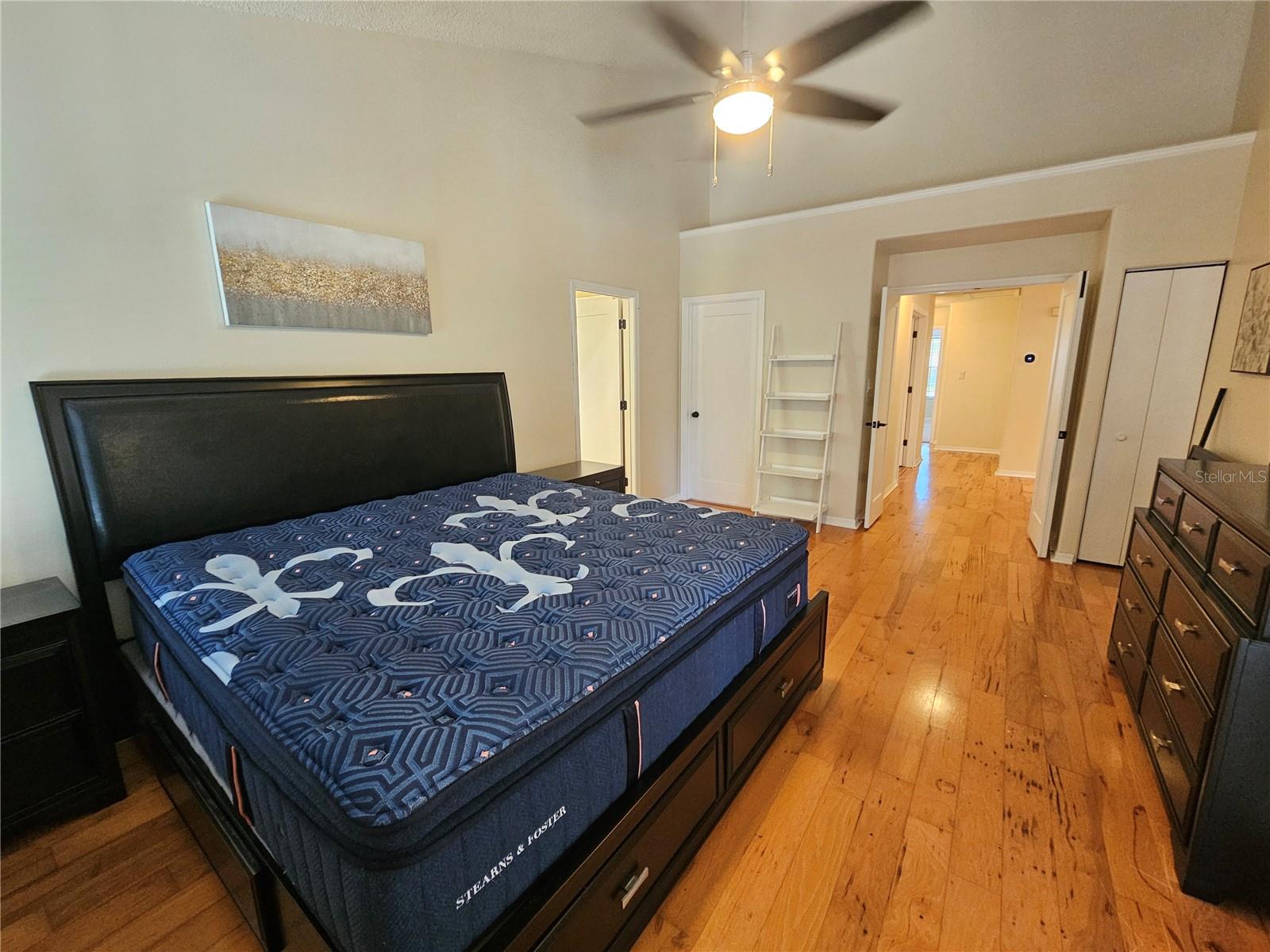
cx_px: 635
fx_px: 477
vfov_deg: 89.9
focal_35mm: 13
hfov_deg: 106.2
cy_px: 476
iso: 400
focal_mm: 2.2
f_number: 2.2
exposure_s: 1/30
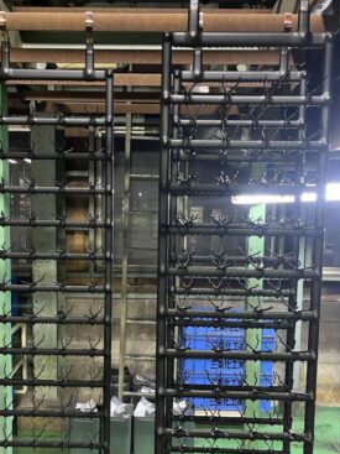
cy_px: 249
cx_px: 145
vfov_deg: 53.9
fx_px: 446
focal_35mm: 34
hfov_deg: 41.7
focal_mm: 5.1
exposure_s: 1/50
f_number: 1.6
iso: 500
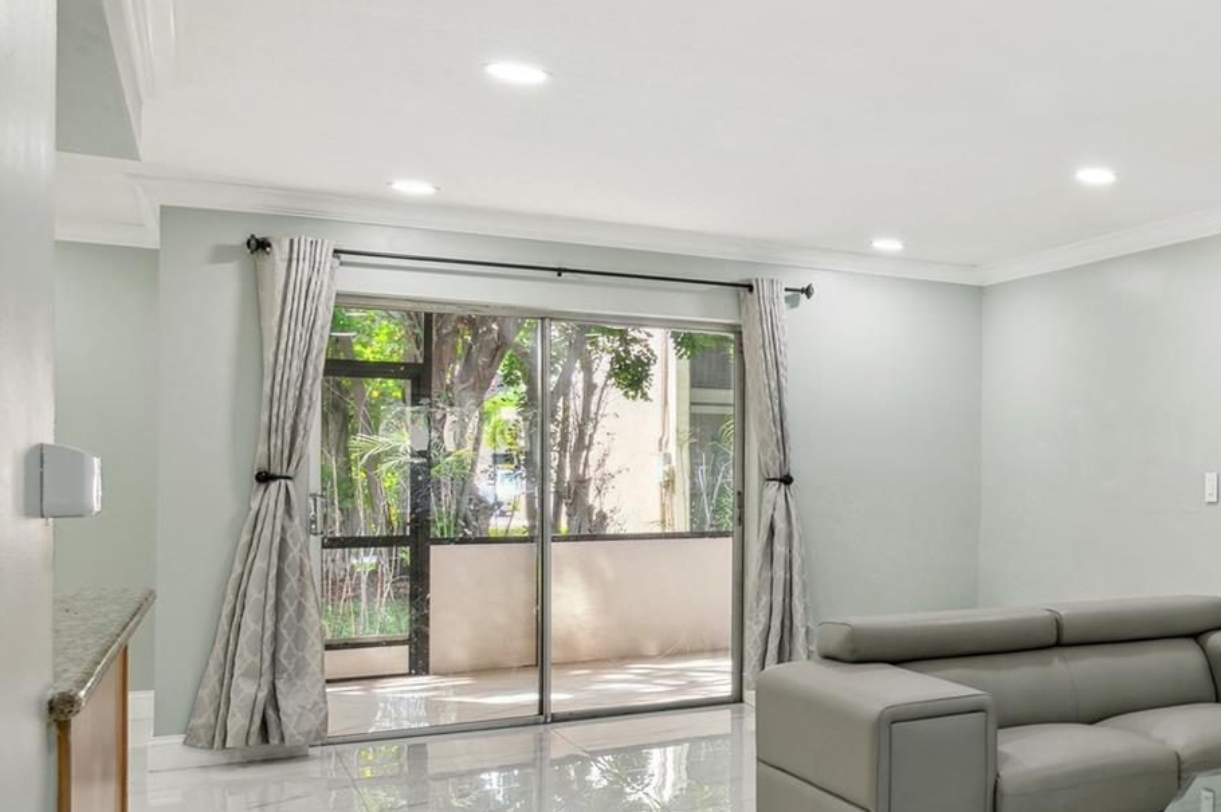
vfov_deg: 36.8
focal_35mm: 36
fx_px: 1220
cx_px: 1358
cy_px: 455
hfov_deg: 41.7
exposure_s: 1/40
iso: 250
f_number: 8
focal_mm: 16
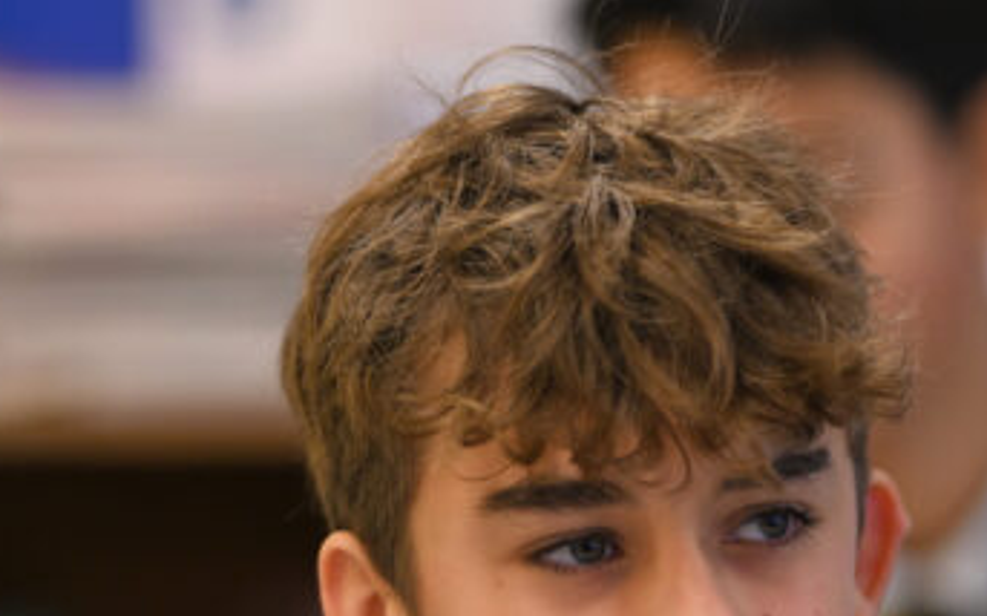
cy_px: 911
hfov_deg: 5.1
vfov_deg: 3.2
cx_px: 394
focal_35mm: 411
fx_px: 11050
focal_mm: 135
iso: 320
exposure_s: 1/320
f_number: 1.8
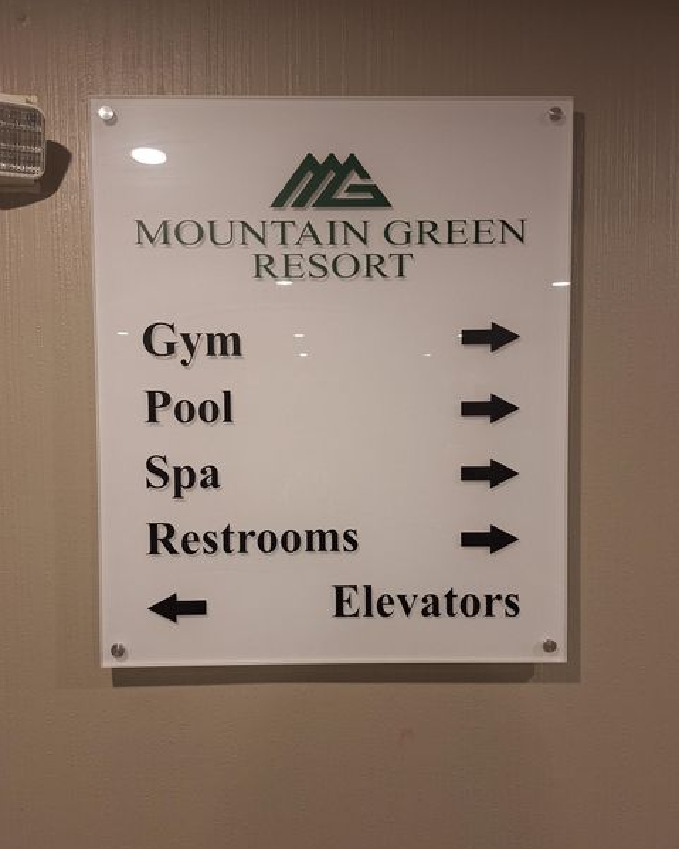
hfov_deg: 56.8
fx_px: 628
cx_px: 330
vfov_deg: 68.1
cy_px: 446
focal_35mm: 25
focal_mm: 5.54
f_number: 1.8
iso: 125
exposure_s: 1/40
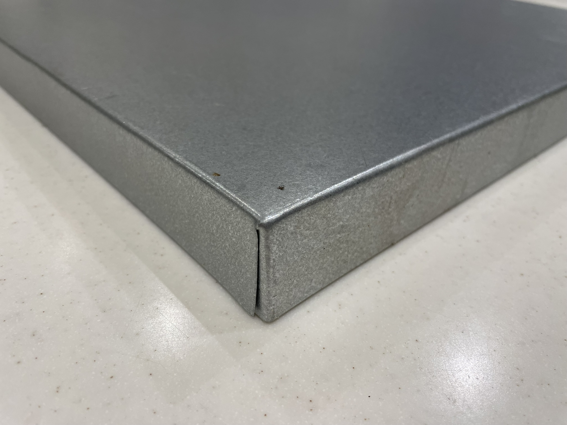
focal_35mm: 26
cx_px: 284
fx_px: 426
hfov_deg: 67.3
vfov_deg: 53.1
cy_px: 212
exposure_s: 1/100
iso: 100
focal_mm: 4.2
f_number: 1.6
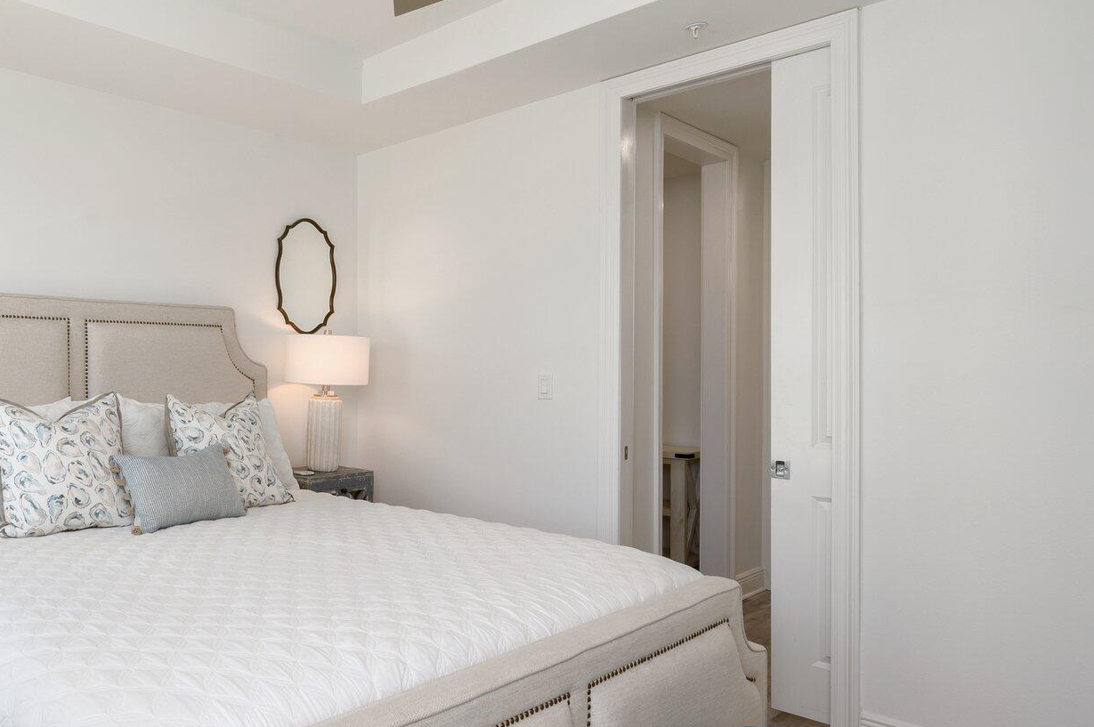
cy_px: 381
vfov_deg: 49.7
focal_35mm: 26
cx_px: 252
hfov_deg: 64.8
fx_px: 784
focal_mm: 15.5
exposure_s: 1/30
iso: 250
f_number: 9
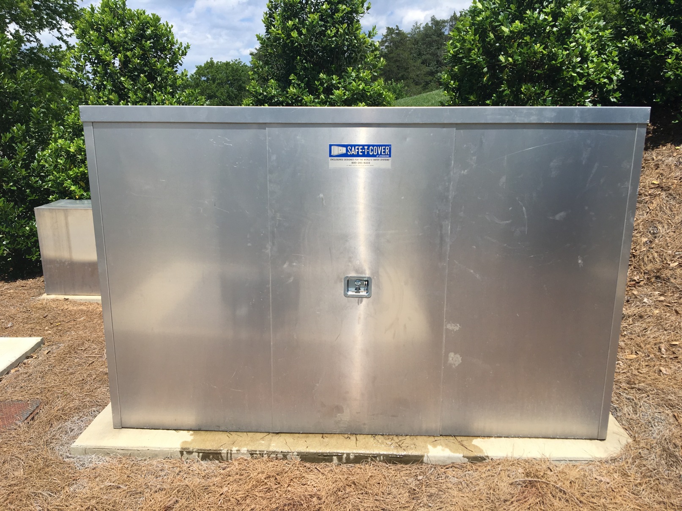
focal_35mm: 29
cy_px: 256
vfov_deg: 48.2
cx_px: 341
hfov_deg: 61.7
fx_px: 571
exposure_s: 1/1972
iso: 25
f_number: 2.2
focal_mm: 4.15
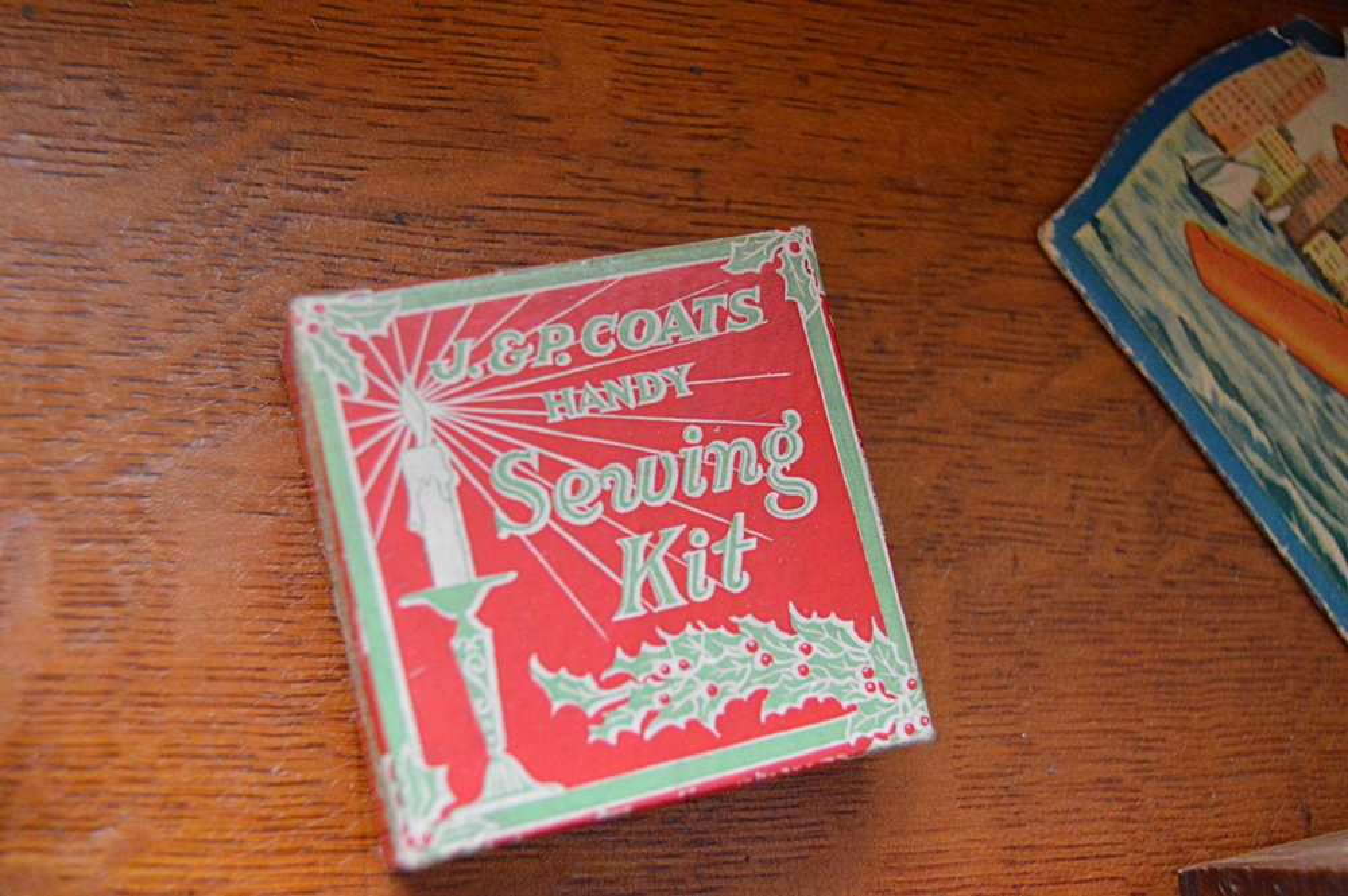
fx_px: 1684
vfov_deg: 29.8
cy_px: 448
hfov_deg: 43.6
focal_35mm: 45
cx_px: 674
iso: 3200
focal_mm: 30
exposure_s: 1/50
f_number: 4.2
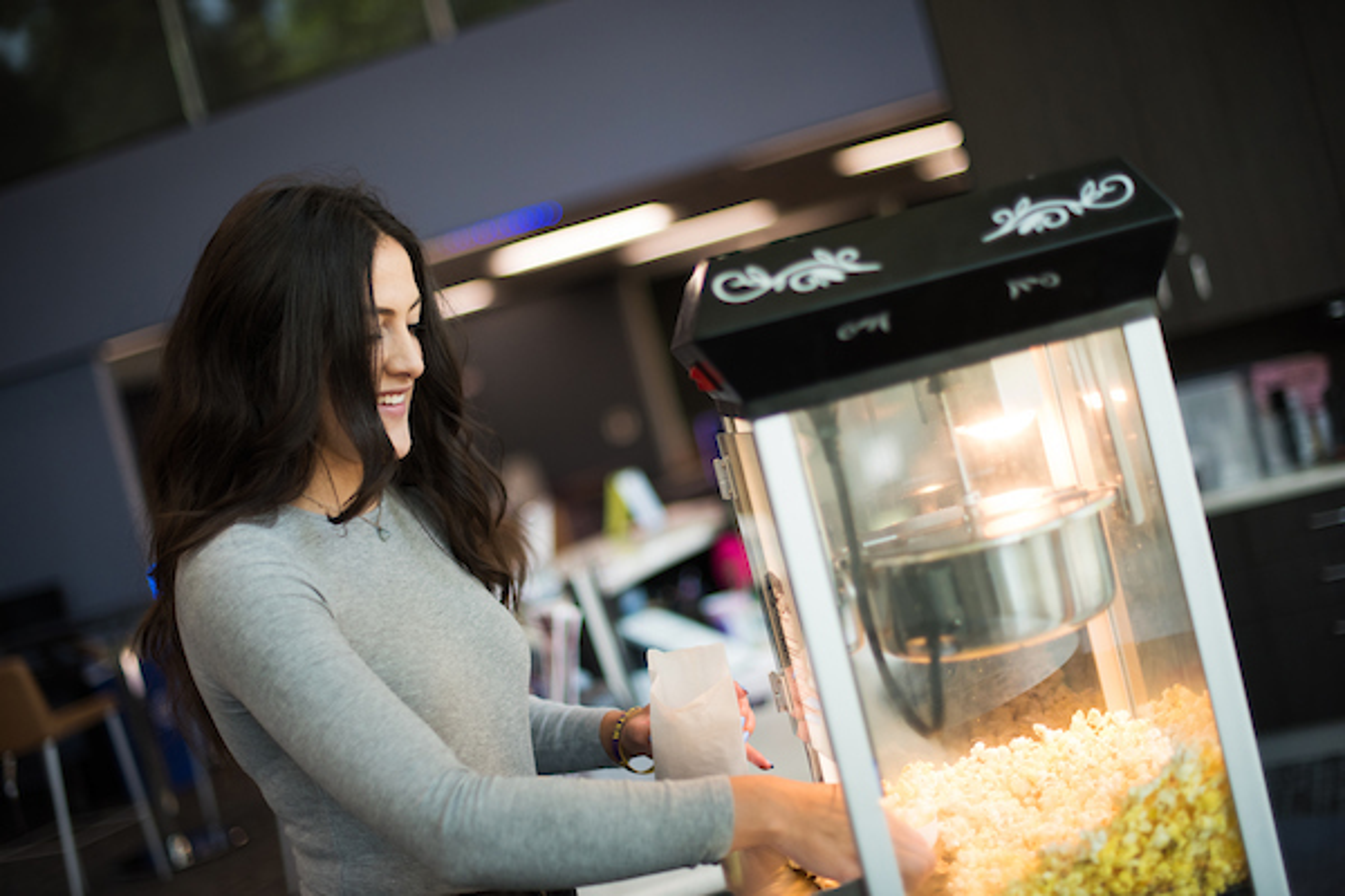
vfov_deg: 27.0
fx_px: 1868
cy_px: 448
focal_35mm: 50
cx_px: 672
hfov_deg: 39.6
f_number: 1.4
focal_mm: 50
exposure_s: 1/640
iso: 640
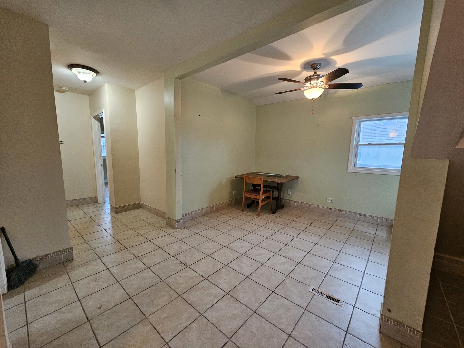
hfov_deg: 106.2
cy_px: 174
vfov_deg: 89.9
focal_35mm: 13
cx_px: 232
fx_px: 174
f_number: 2.2
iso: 500
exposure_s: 1/30
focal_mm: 2.2
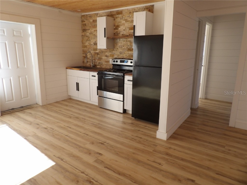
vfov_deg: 56.8
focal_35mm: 24
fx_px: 171
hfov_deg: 71.6
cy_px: 92
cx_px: 124
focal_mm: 4.3
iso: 100
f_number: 3.2
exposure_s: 1/54
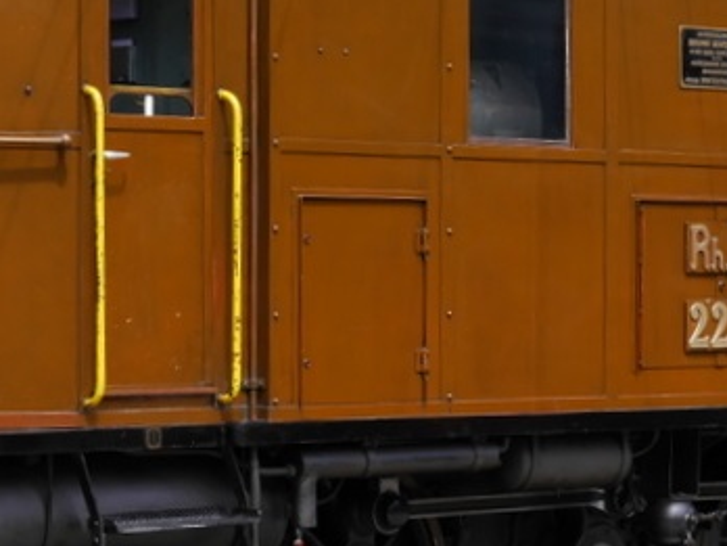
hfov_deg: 11.1
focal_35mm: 178
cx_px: 426
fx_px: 3738
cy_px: 128
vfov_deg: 8.3
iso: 160
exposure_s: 1/250
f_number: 7.1
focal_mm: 31
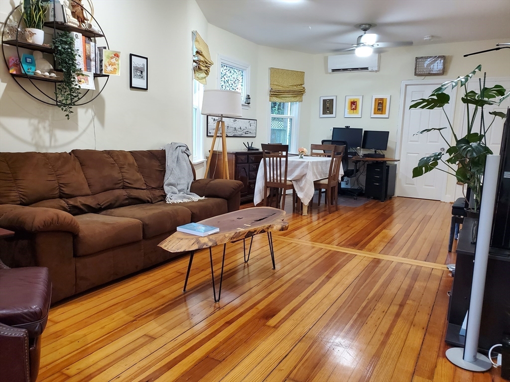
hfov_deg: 67.3
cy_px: 191
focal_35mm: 26
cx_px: 255
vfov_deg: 53.1
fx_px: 383
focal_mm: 4.3
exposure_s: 1/40
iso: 250
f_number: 2.4
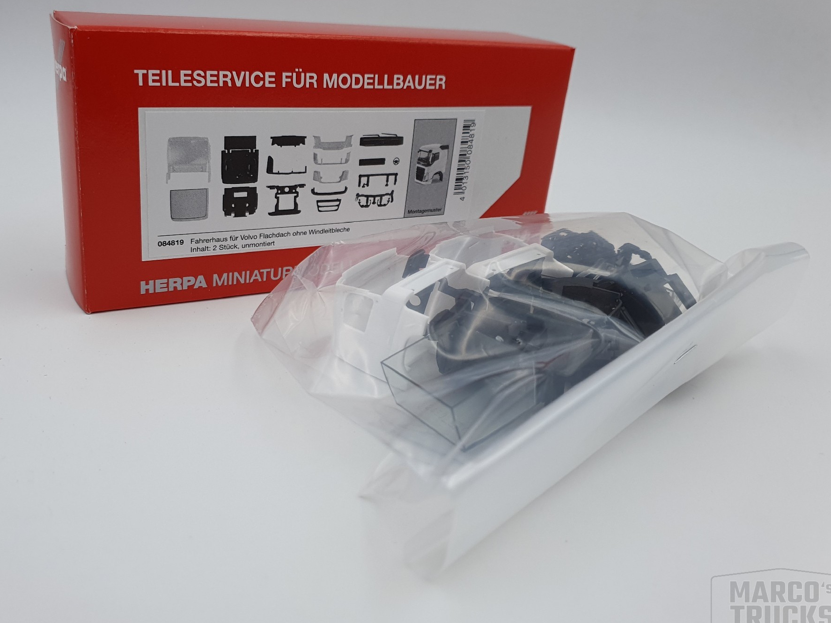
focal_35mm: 30
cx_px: 371
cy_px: 282
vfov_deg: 46.7
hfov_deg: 59.8
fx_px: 720
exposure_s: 1/658
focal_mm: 4.32
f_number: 2.4
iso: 50
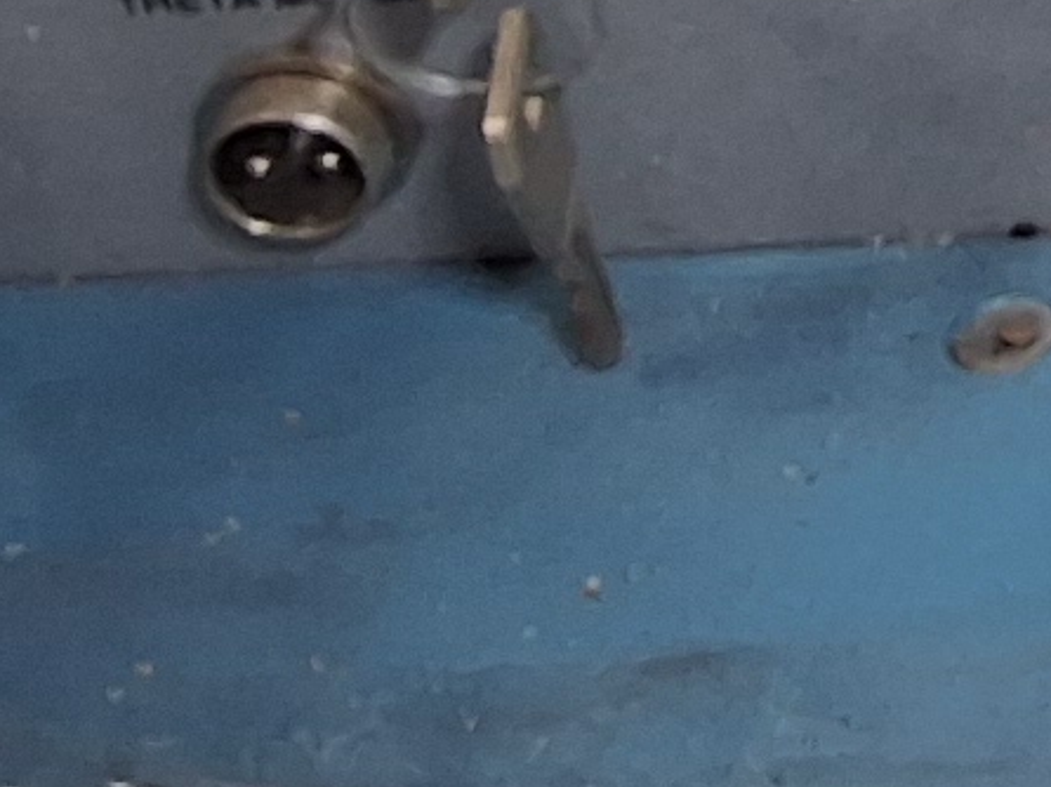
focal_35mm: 205
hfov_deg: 7.7
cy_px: -1449
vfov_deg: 6.7
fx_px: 6221
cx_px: 3690
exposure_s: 1/40
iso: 80
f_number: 1.9
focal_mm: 2.91
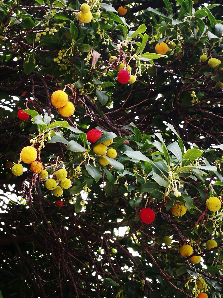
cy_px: 149
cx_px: 112
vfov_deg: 26.7
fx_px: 627
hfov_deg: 20.2
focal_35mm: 73
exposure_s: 1/100
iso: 80
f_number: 2.2
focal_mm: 4.5
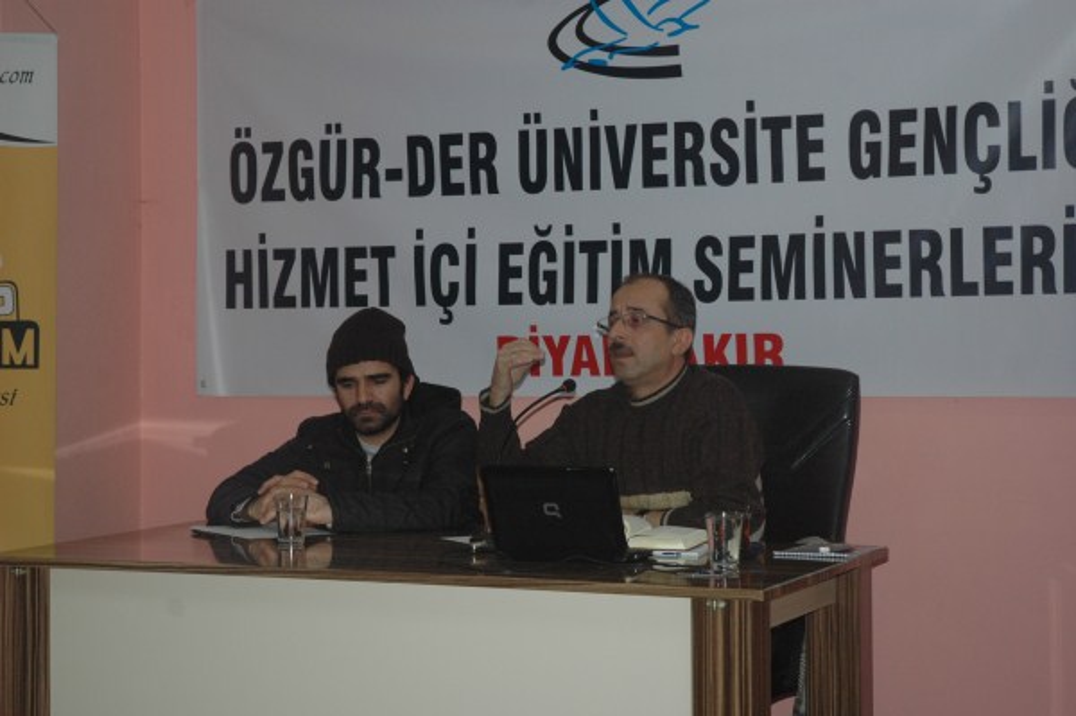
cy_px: 358
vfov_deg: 18.2
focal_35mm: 75
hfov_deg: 27.0
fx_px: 2240
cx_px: 538
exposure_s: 1/60
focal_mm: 50
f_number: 4.5
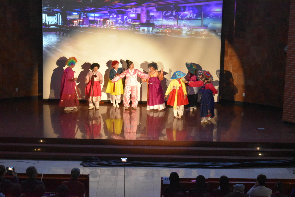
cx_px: 148
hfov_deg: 24.6
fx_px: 676
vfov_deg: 16.6
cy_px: 98
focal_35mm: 82
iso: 6400
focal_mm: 55
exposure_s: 1/60
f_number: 5.6
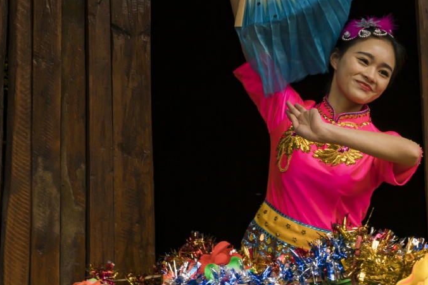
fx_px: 844
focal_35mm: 71
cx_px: 292
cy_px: 60
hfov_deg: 28.2
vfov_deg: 19.0
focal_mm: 40
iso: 320
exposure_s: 1/30
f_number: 13
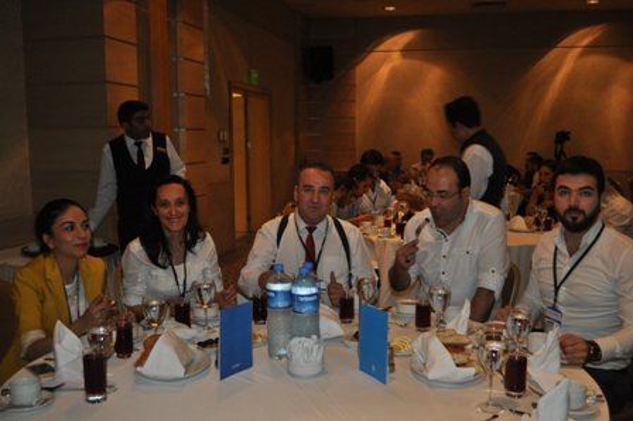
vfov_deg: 36.8
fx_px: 633
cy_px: 210
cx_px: 316
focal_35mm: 36
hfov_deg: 53.2
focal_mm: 24
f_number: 4
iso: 800
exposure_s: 1/60
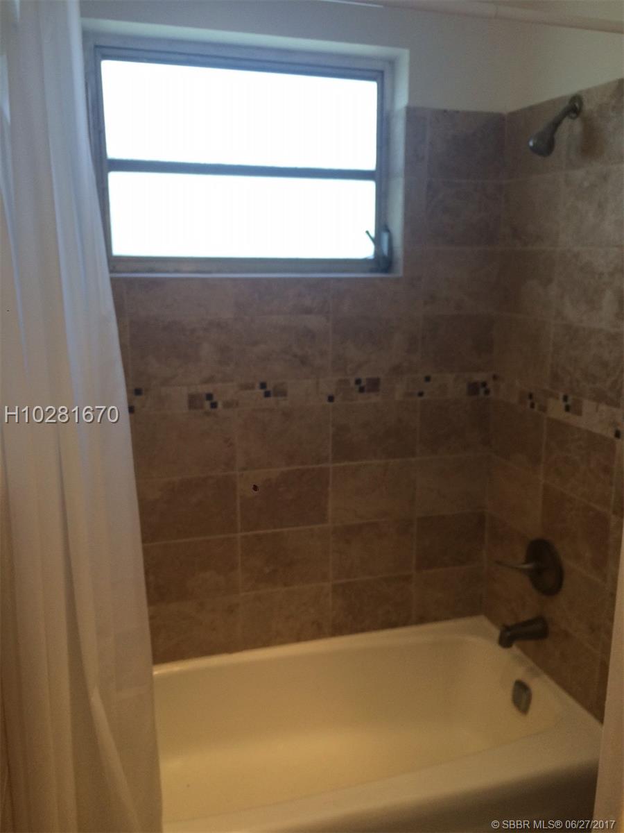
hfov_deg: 48.2
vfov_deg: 61.7
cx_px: 312
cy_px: 416
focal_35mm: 29
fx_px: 697
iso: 64
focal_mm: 4.15
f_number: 2.2
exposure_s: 1/120
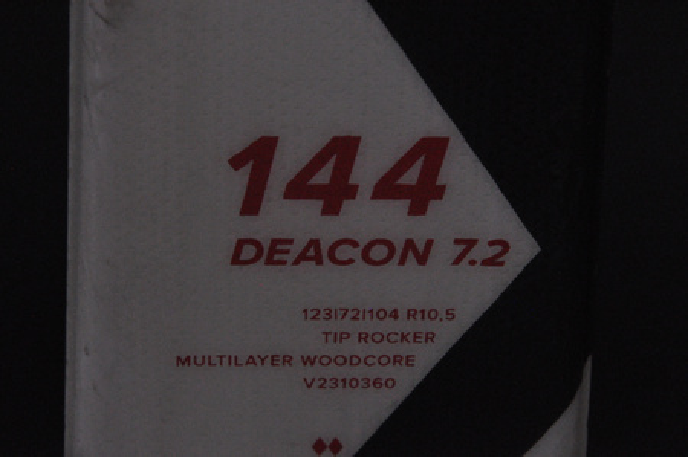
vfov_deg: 8.7
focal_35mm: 158
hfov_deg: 13.1
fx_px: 3007
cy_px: 228
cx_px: 344
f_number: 11
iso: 3200
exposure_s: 1/125
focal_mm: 105
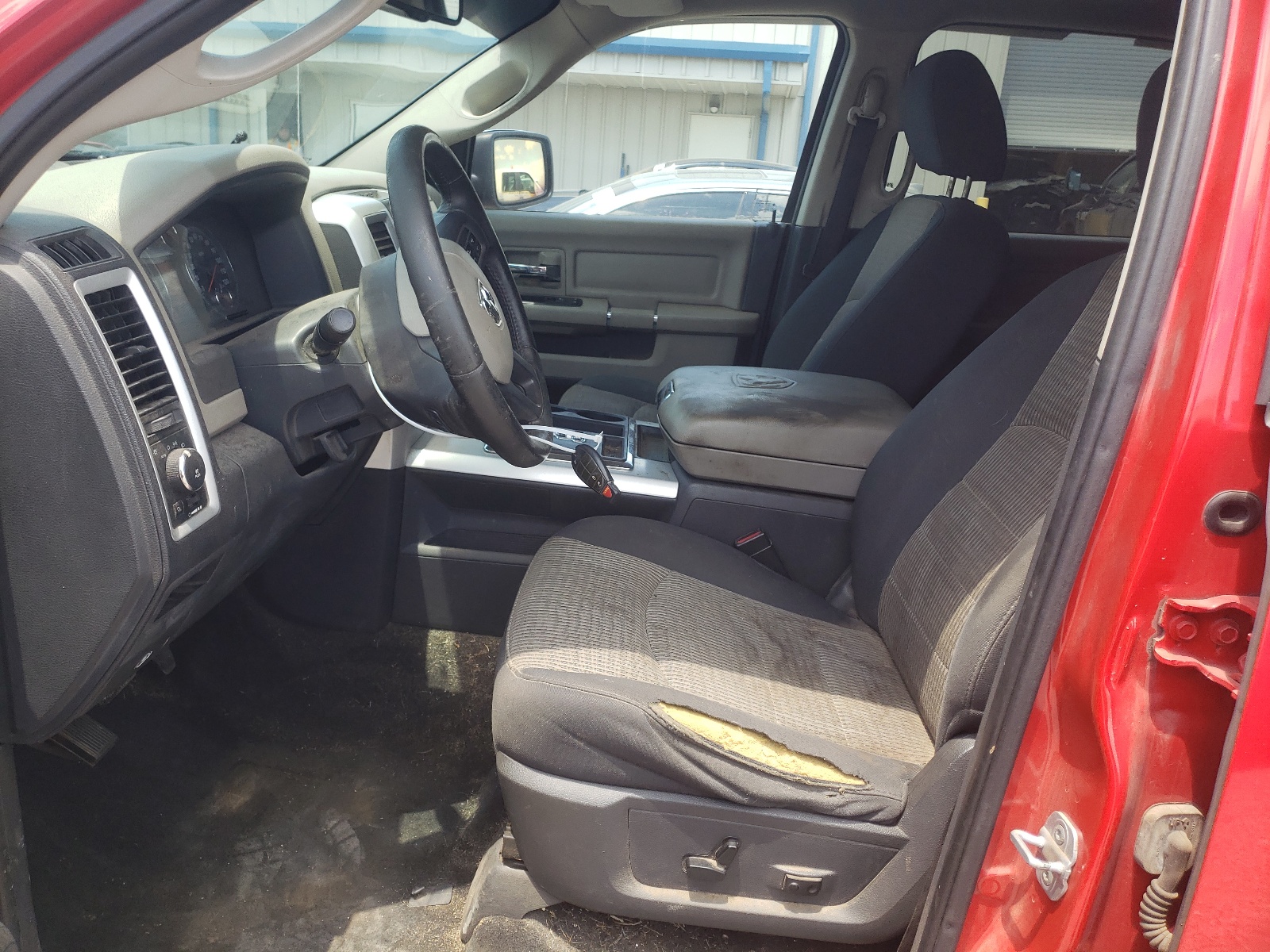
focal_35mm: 26
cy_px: 476
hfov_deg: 67.3
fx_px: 954
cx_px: 635
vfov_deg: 53.1
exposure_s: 1/417
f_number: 1.5
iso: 50
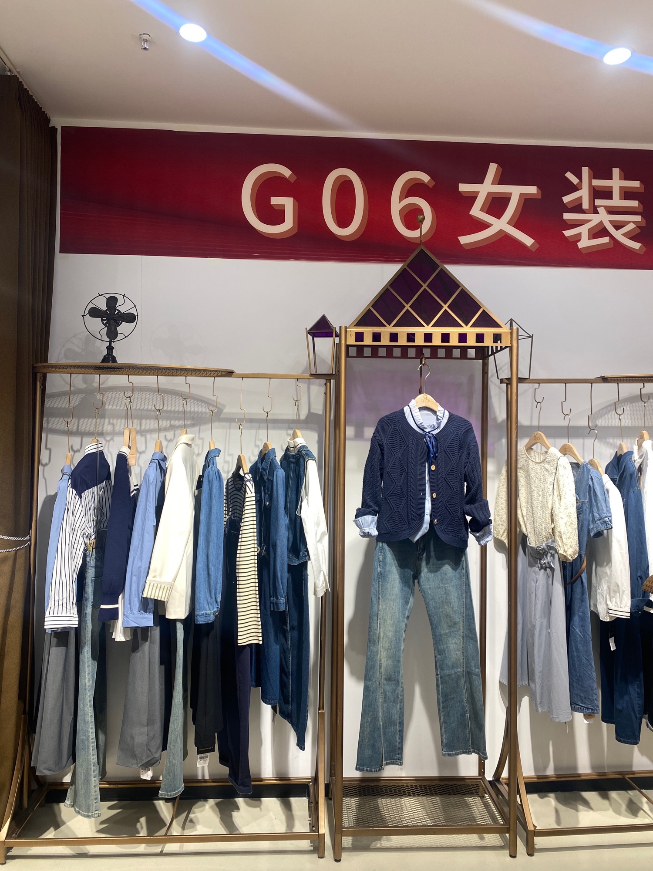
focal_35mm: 26
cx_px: 326
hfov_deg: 53.1
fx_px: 654
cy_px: 436
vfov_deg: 67.3
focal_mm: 4.25
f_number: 1.8
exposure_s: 1/100
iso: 40
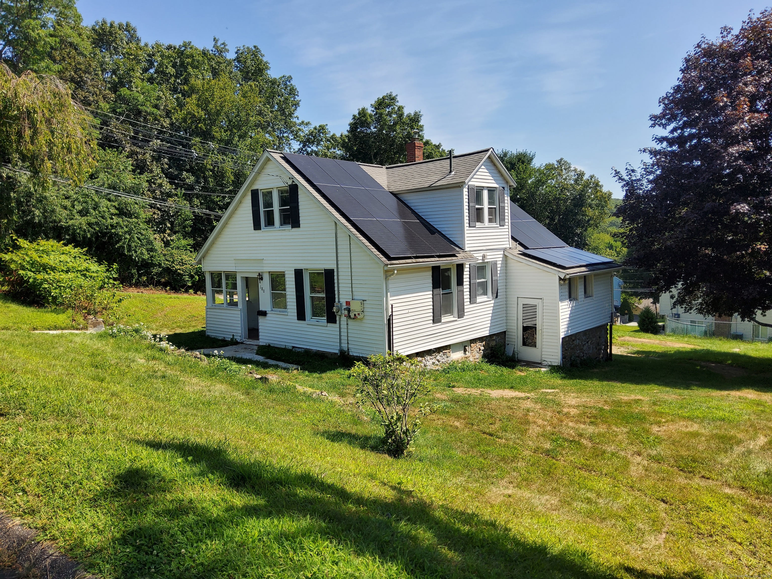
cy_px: 290
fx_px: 580
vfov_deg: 53.1
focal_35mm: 26
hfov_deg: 67.3
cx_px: 386
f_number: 2
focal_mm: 3.08
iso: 50
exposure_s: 1/1016
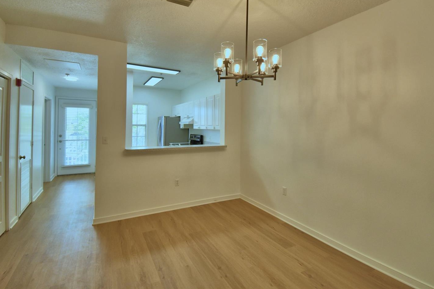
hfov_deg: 93.3
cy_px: 126
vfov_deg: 70.1
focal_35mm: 17
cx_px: 219
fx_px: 205
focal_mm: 10
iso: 250
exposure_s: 1/125
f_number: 4.5
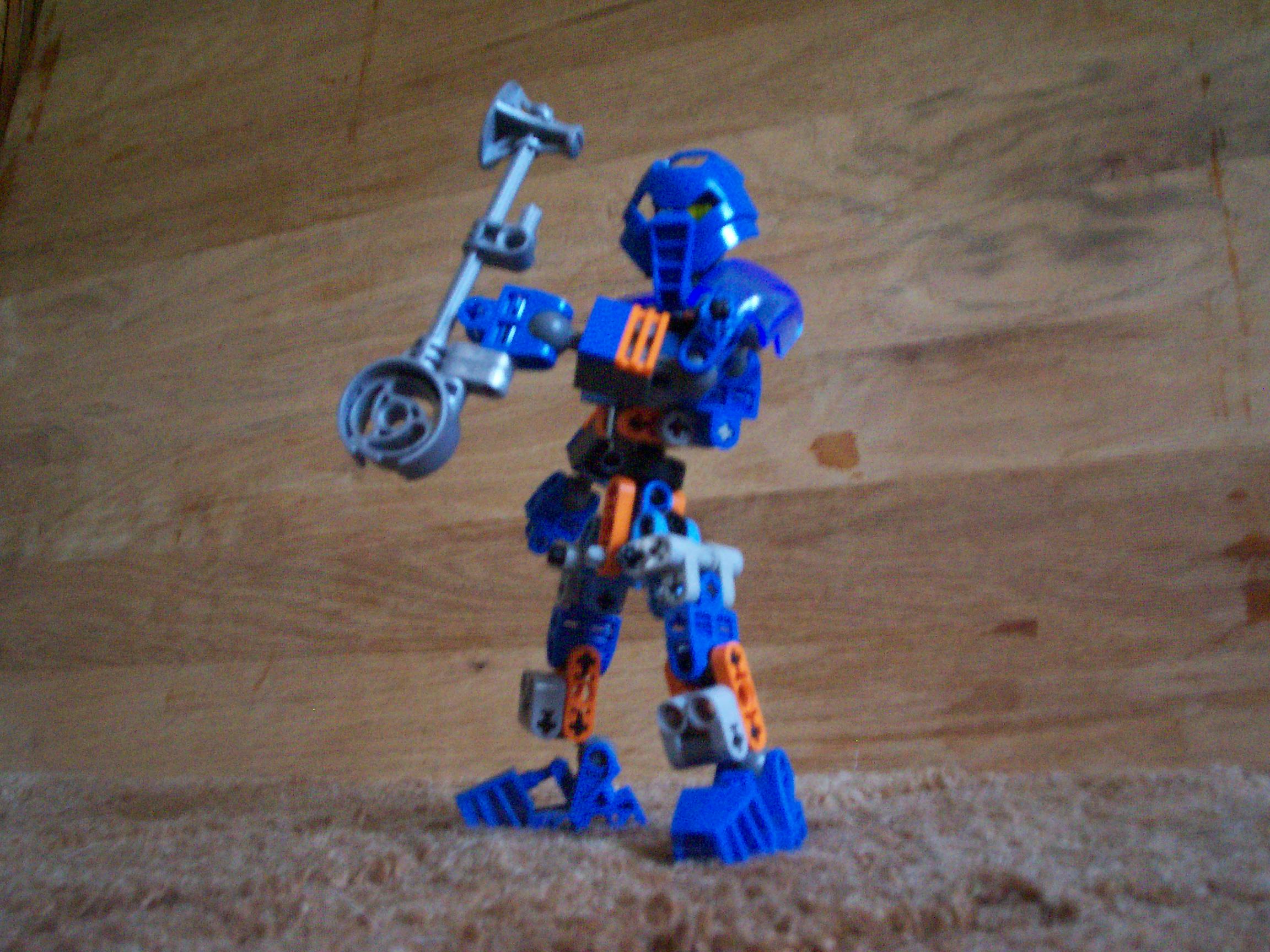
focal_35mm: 36
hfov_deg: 51.4
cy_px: 476
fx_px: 1321
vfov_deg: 39.7
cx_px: 635
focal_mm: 5.9
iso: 400
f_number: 4.5
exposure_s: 1/8
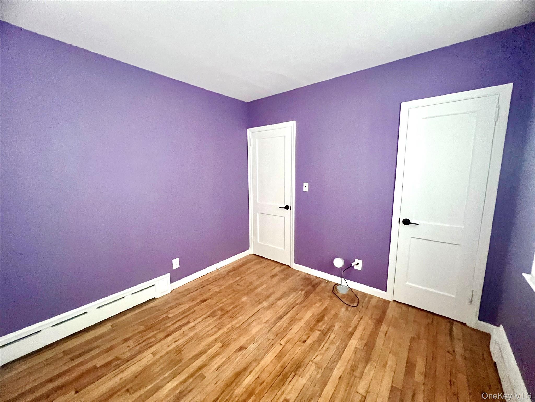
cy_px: 201
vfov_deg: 89.9
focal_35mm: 13
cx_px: 268
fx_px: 201
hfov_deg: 106.2
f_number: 1.8
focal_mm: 1.57
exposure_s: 1/60
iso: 800
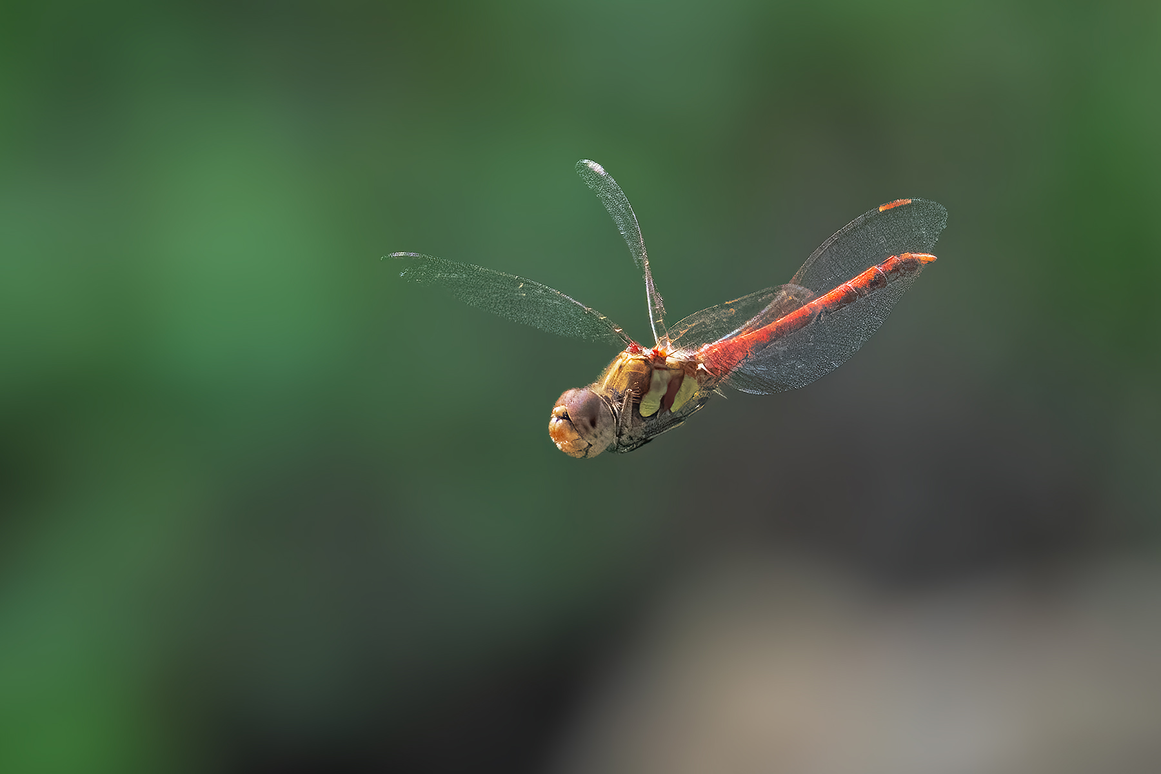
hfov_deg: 2.3
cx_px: 580
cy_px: 387
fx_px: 29023
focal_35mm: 900
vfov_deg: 1.5
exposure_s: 1/4000
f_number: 9
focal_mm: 600
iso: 6400
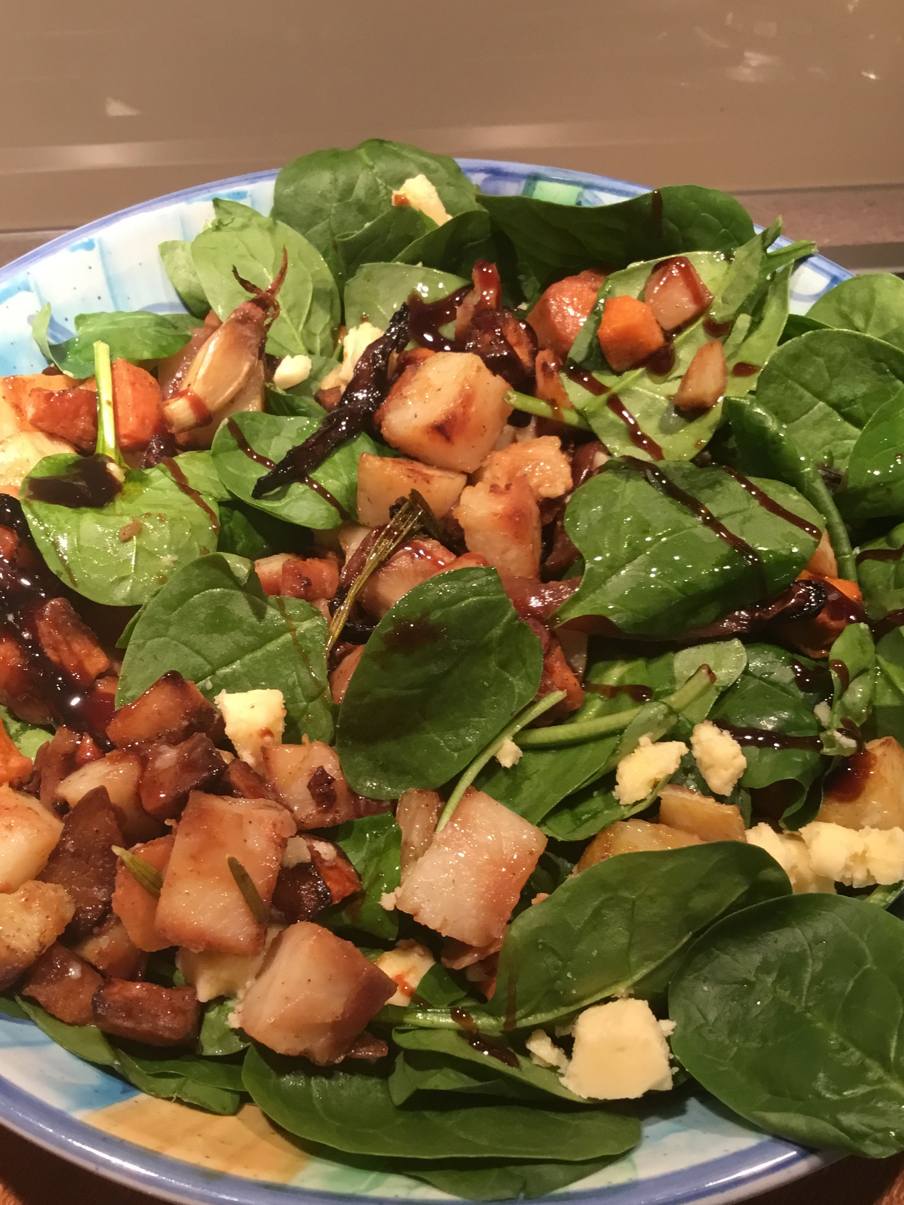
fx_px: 1219
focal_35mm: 35
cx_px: 434
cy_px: 635
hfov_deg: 40.7
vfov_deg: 52.6
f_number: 2.4
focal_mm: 3.3
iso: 100
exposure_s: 1/33
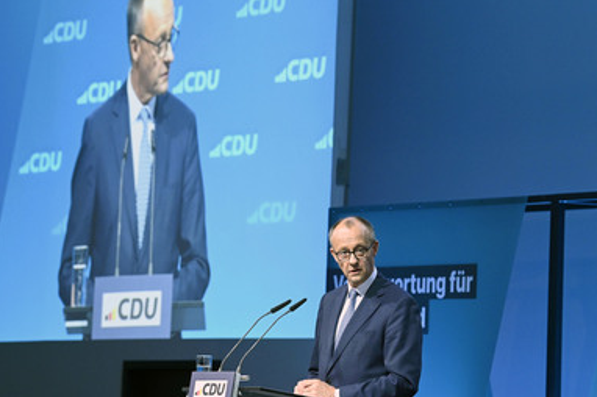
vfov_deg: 5.8
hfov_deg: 8.7
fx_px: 3910
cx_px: 335
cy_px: 219
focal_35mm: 236
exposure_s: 1/400
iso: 5000
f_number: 6.3
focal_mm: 200
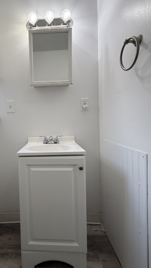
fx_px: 121
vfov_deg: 95.7
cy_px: 124
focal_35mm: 17
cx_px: 46
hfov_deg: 61.8
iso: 80
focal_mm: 2.22
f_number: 2.2
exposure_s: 1/120
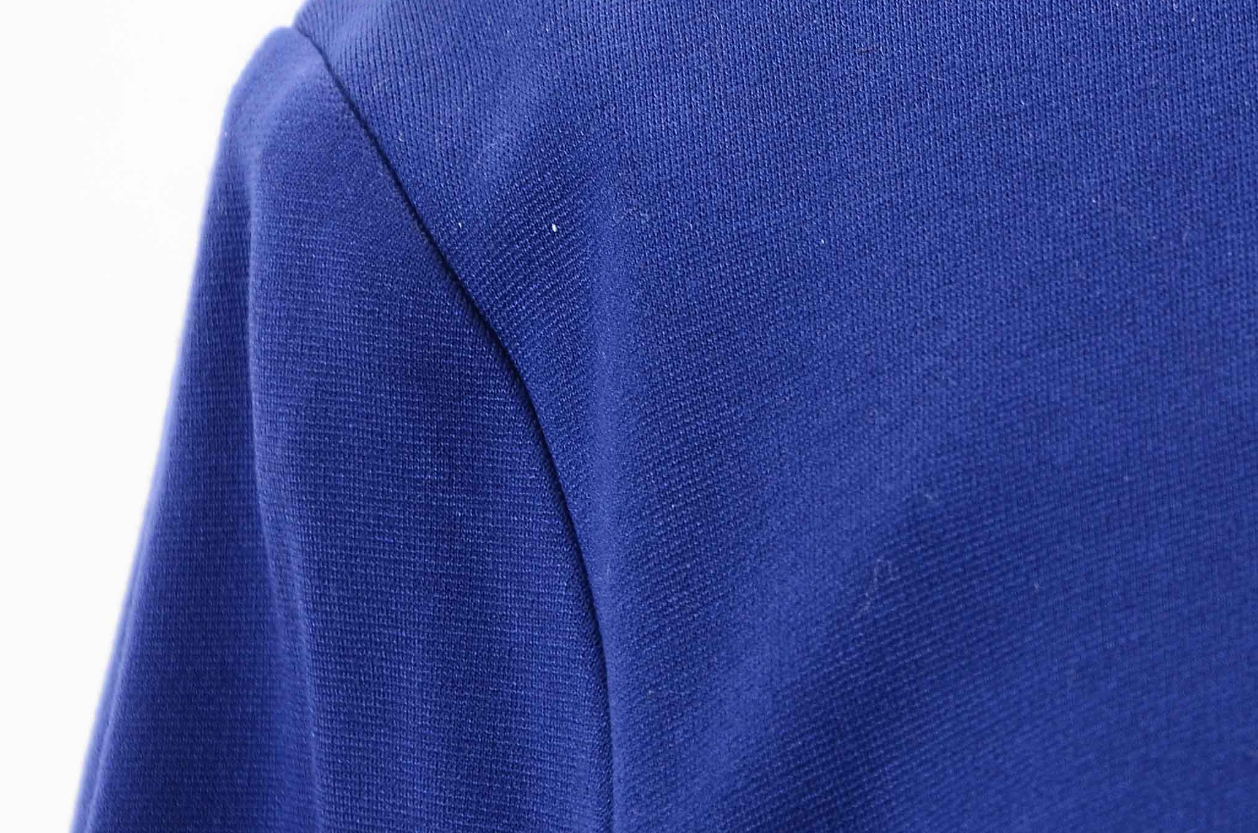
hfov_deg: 5.4
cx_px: 1287
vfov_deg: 3.6
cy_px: 347
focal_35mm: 378
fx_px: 13188
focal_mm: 105
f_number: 7.1
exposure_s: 1/80
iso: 160
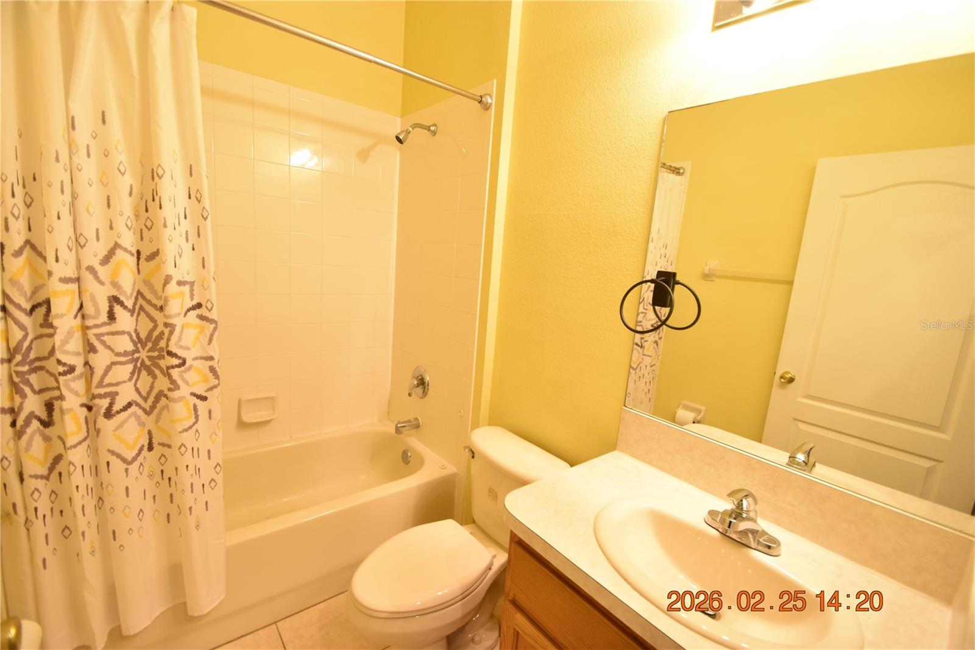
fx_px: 406
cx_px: 488
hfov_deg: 100.4
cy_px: 325
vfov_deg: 77.3
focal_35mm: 15
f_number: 3.5
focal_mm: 10
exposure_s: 1/45
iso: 800
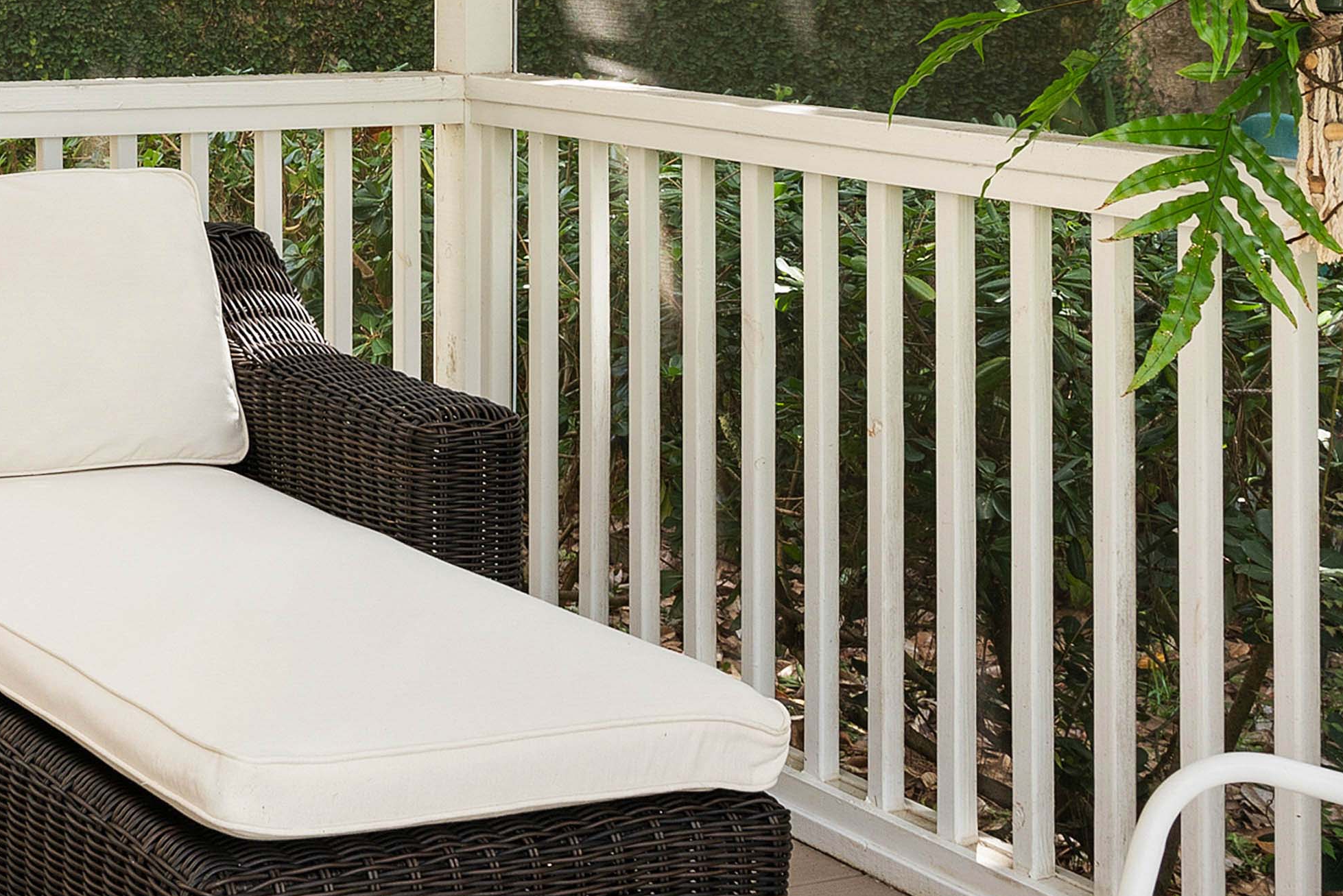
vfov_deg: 19.1
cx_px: -65
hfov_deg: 27.2
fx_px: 2575
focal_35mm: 69
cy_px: -29
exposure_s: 1/5
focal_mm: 17
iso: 200
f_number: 9
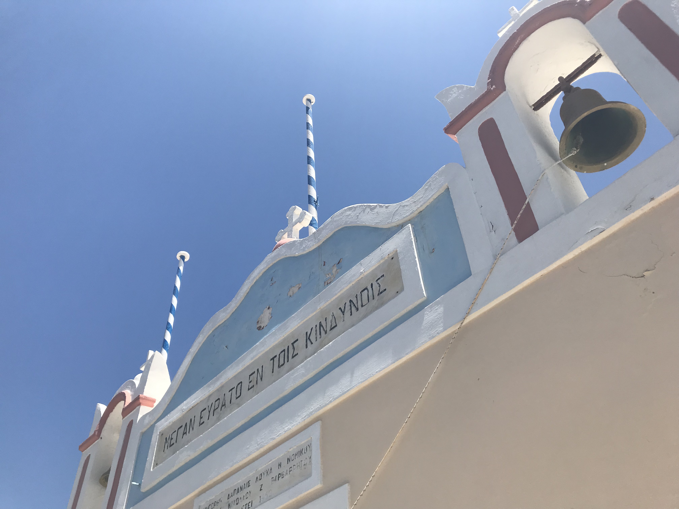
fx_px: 549
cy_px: 254
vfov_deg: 49.7
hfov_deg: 63.4
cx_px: 340
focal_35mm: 28
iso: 20
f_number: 1.8
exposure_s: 1/3831
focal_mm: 3.99
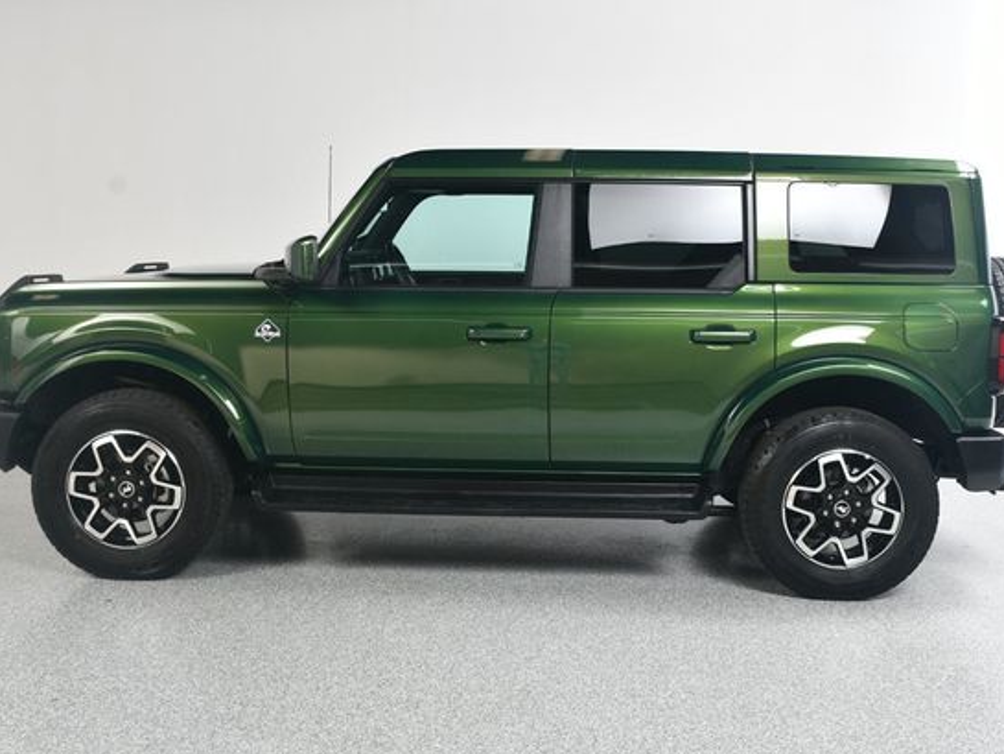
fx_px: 1276
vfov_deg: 32.9
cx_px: 527
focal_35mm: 44
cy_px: 363
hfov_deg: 42.9
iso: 100
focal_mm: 26
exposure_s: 1/160
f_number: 8
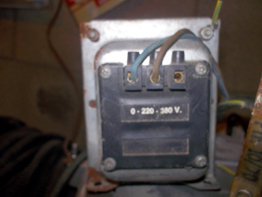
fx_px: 220
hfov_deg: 61.6
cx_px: 131
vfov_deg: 48.3
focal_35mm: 29
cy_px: 98
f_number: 3.3
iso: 80
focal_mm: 4.1
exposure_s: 1/30
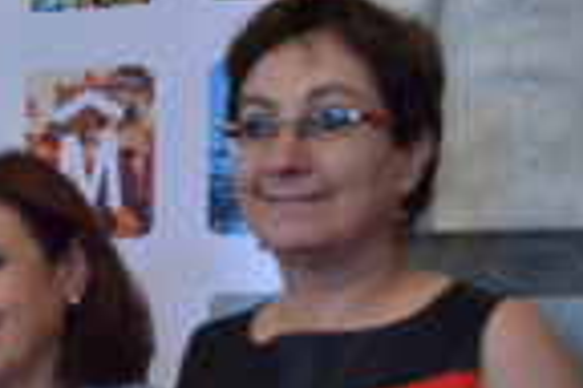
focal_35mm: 146
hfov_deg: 14.0
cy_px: 455
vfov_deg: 9.3
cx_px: 126
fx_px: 2364
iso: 3200
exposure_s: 1/60
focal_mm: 28
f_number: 4
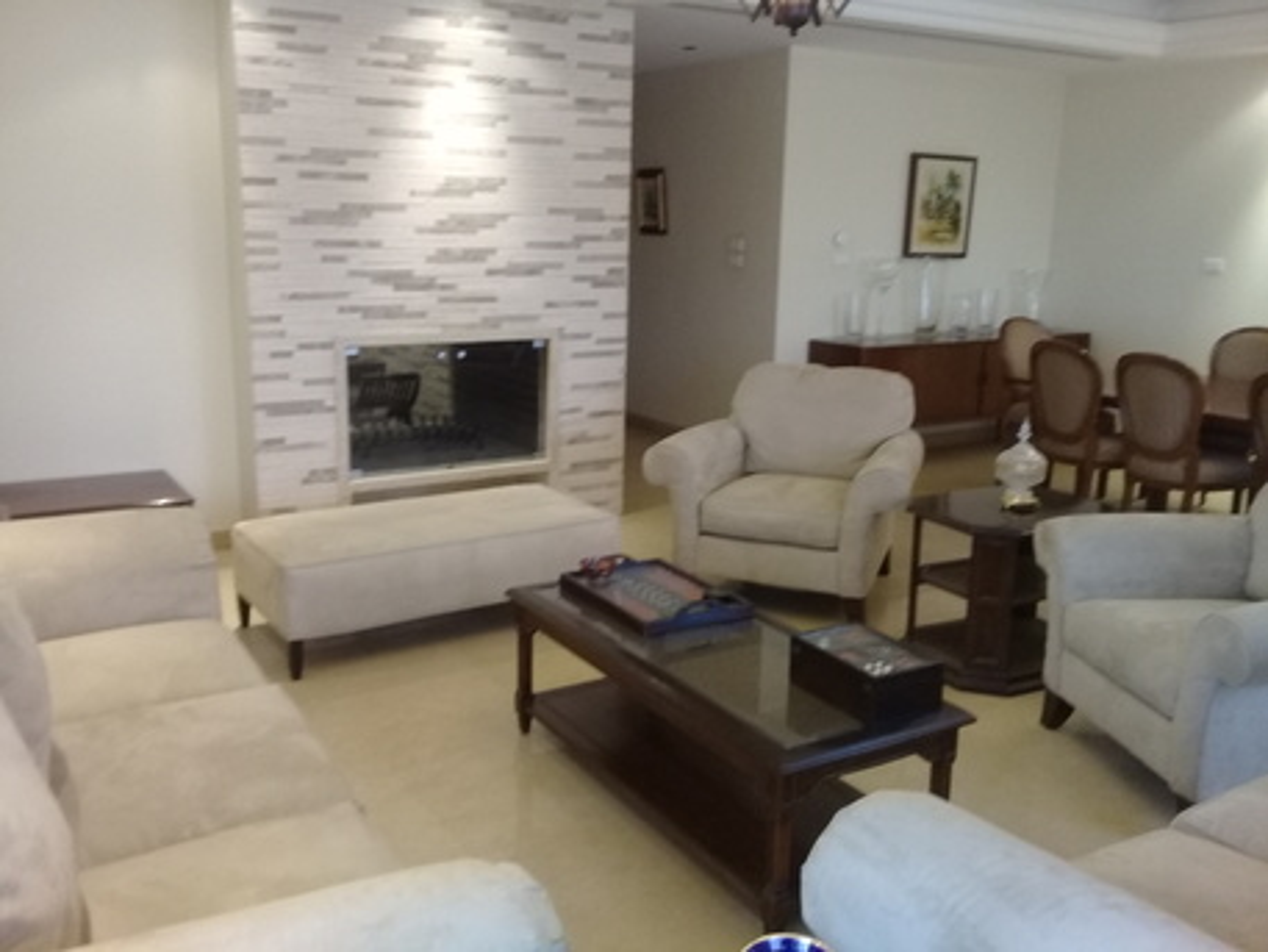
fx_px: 1136
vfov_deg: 45.5
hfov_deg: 58.3
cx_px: 634
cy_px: 476
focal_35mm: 31
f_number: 2.2
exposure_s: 1/33
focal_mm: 3.3
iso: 160
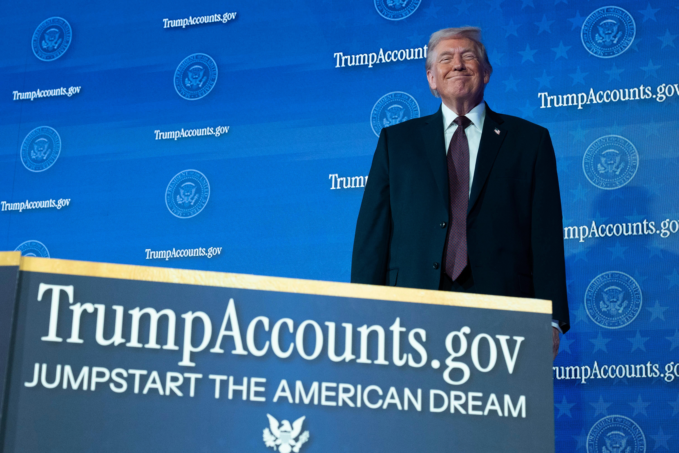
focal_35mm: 59
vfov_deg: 23.0
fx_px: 1113
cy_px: 226
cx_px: 340
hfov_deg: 33.9
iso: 4000
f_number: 4
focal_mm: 59
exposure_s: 1/400
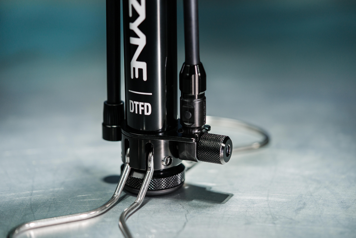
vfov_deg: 15.2
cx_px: 178
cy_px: 119
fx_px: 890
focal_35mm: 90
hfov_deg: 22.6
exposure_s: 1/50
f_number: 2.8
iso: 320
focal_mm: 90
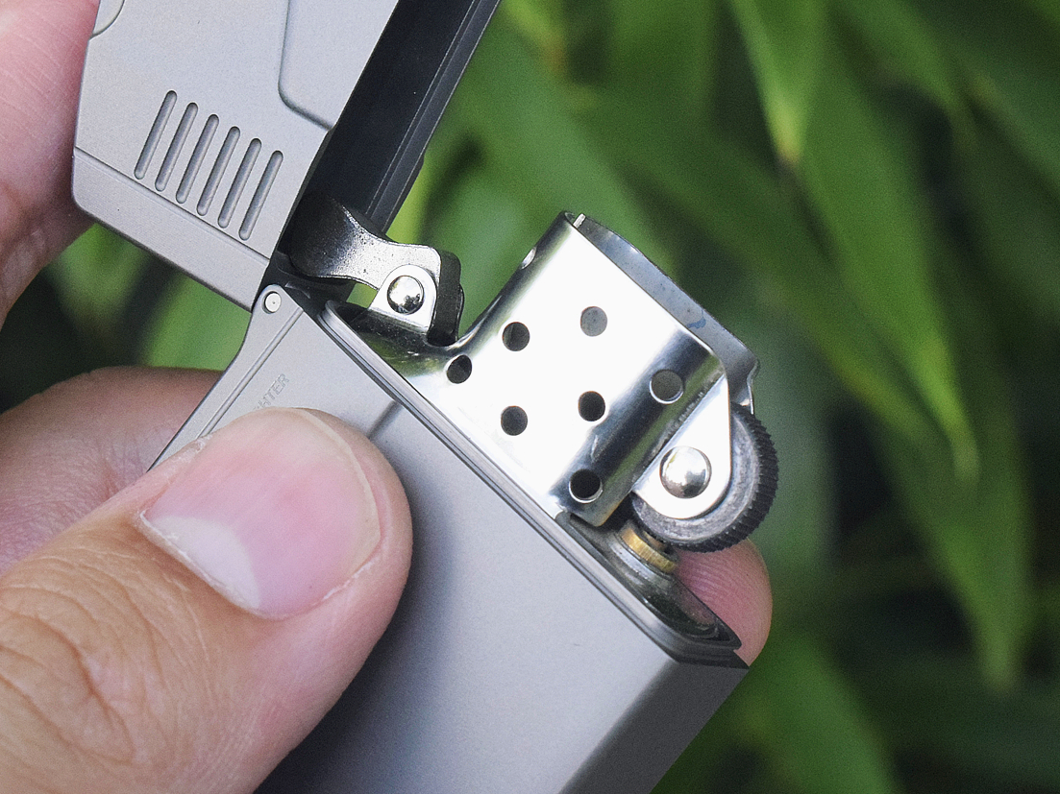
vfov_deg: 10.3
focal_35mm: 144
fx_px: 4405
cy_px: 224
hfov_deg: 13.7
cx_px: 471
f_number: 13
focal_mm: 55
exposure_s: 1/640
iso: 3200
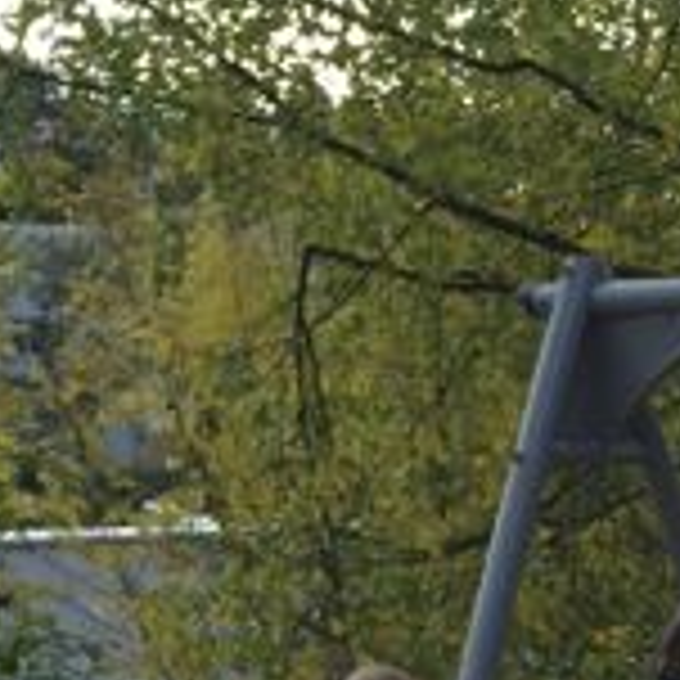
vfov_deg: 10.9
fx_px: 3400
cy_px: 1067
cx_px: 1324
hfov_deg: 10.6
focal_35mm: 153
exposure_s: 1/527
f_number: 2.2
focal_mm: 4.15
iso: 32
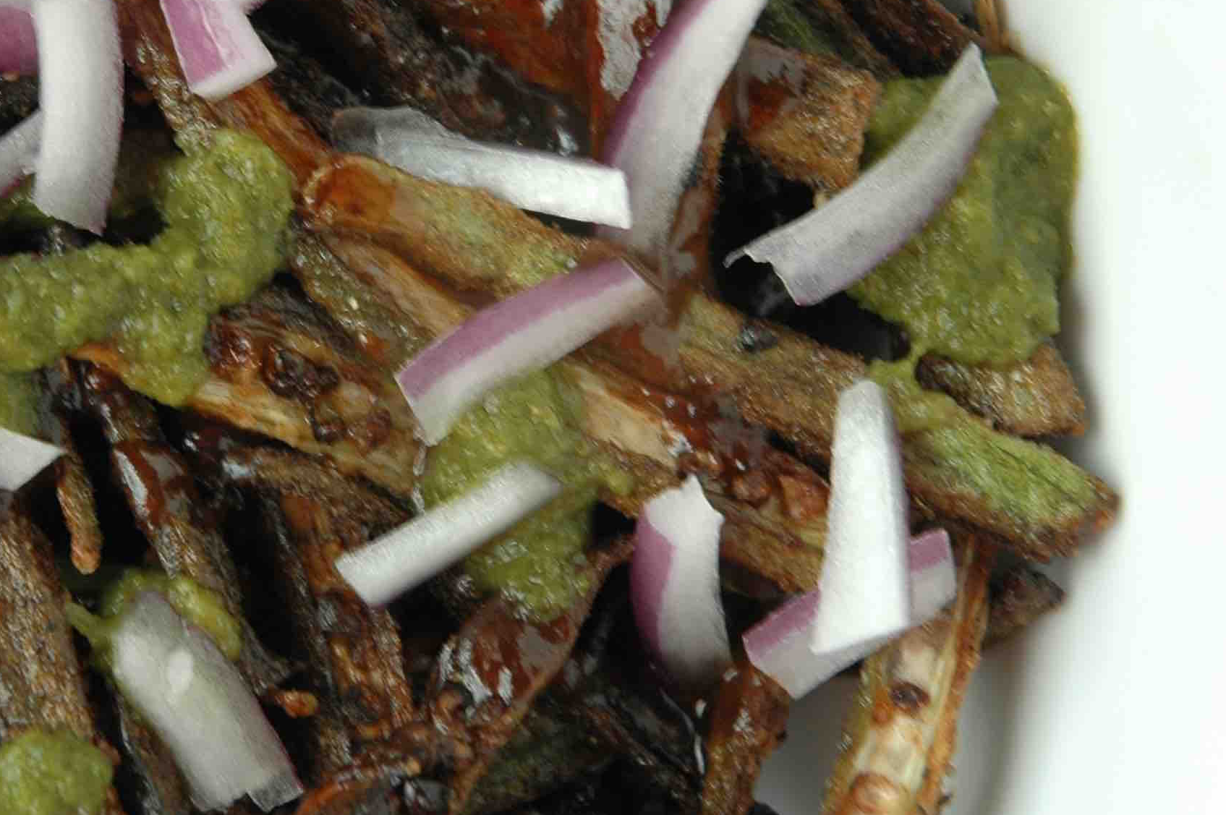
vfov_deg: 8.3
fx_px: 5614
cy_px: 308
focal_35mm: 165
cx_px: 263
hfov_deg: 12.4
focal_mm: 62
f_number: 5
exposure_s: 1/25
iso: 400
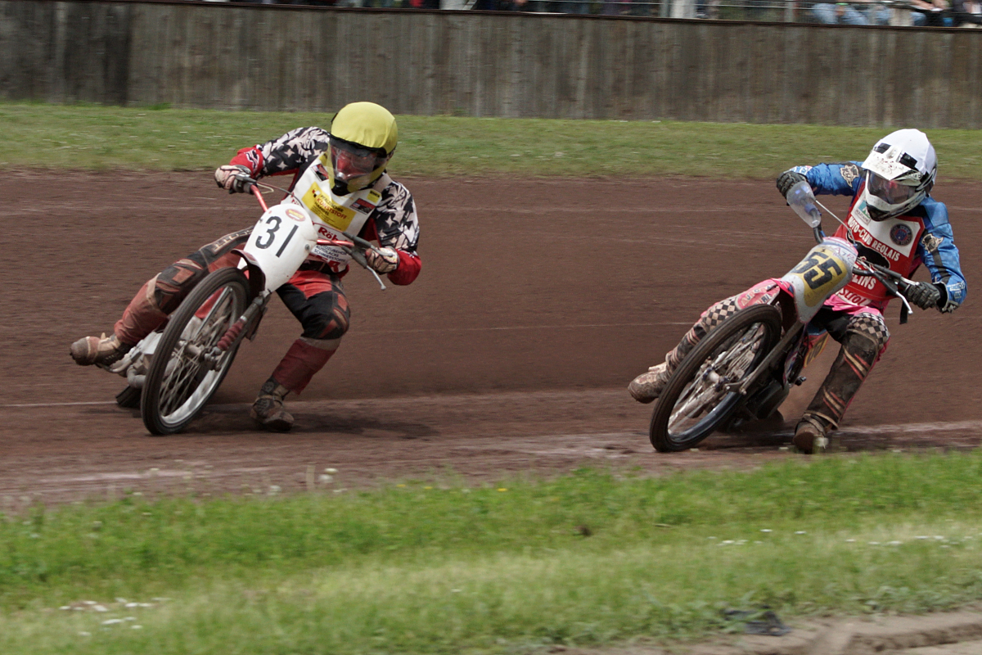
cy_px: 328
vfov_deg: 8.7
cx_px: 491
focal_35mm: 158
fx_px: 4296
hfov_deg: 13.0
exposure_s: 1/500
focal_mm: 105
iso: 320
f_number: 10
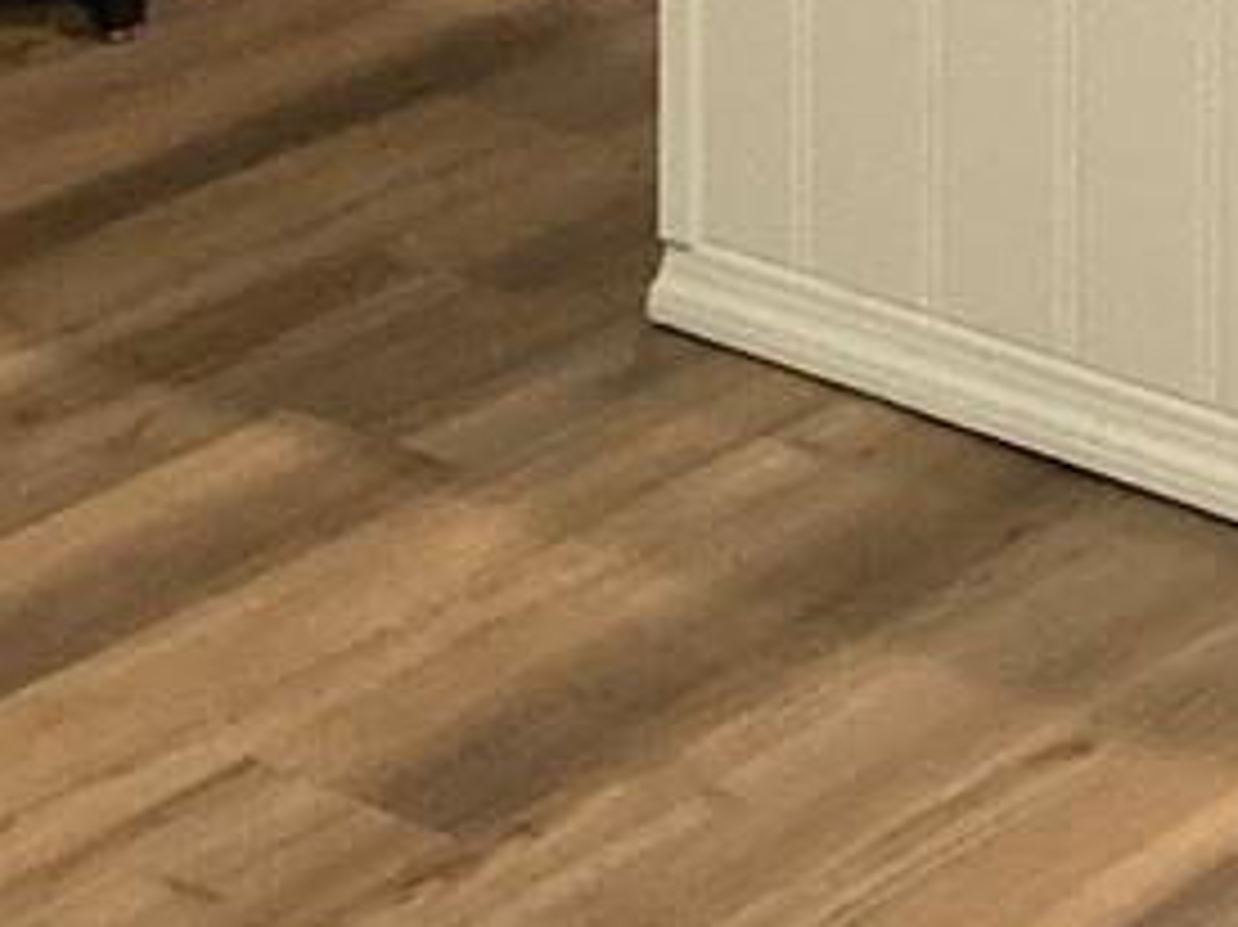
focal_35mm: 169
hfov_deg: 11.7
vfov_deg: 8.2
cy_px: -1076
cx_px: 855
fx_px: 6041
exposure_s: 1/60
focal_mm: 3
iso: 200
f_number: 1.8
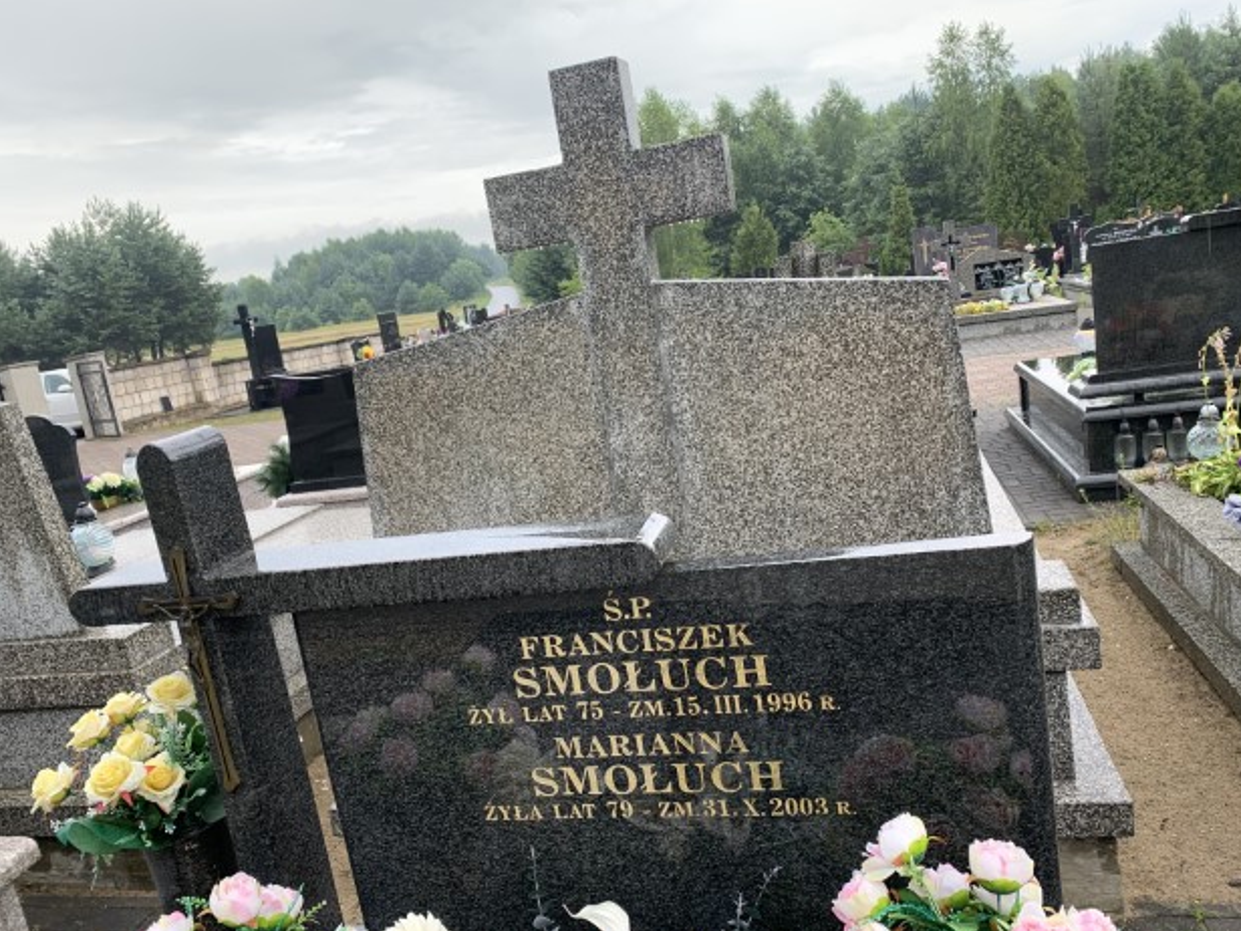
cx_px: 610
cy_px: 476
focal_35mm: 27
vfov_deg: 51.4
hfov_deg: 65.3
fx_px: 968
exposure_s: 1/141
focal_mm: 4.25
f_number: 1.8
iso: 25
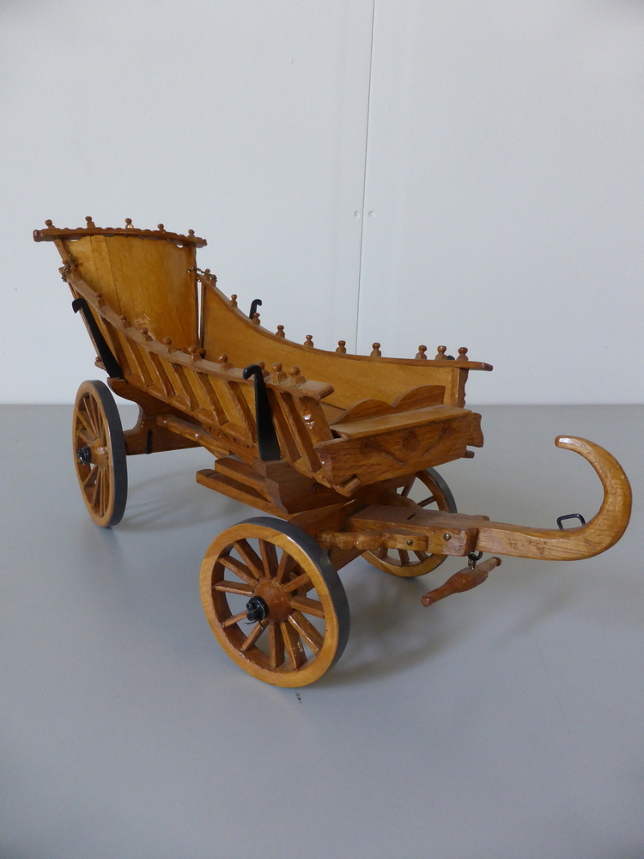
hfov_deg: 56.8
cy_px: 430
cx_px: 322
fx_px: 595
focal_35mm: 24
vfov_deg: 71.6
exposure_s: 1/60
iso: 320
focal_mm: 4.3
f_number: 3.3
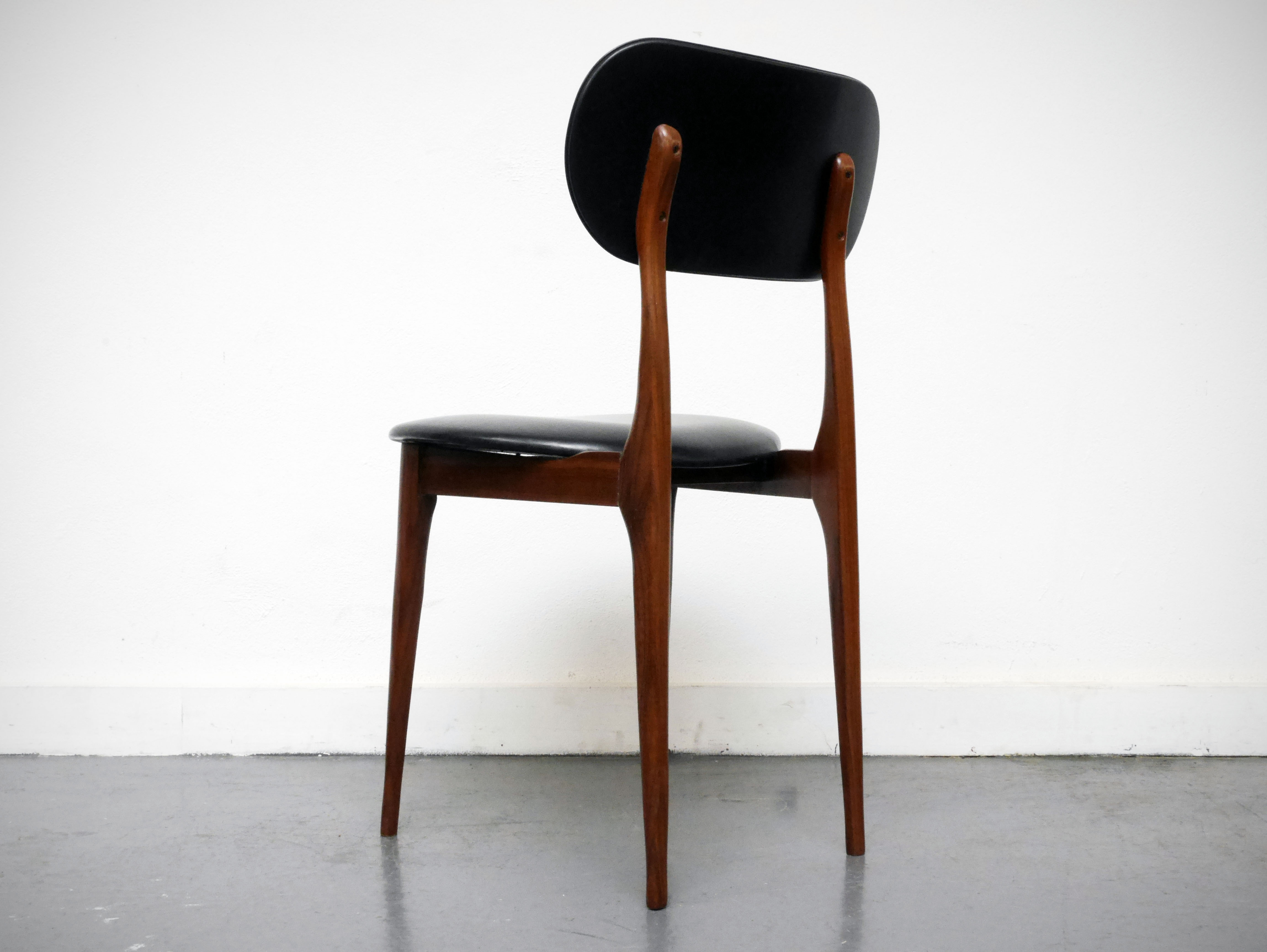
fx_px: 1611
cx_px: 634
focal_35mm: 44
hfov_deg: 42.9
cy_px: 476
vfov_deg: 32.9
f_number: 16
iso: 3200
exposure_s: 1/8
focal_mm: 22
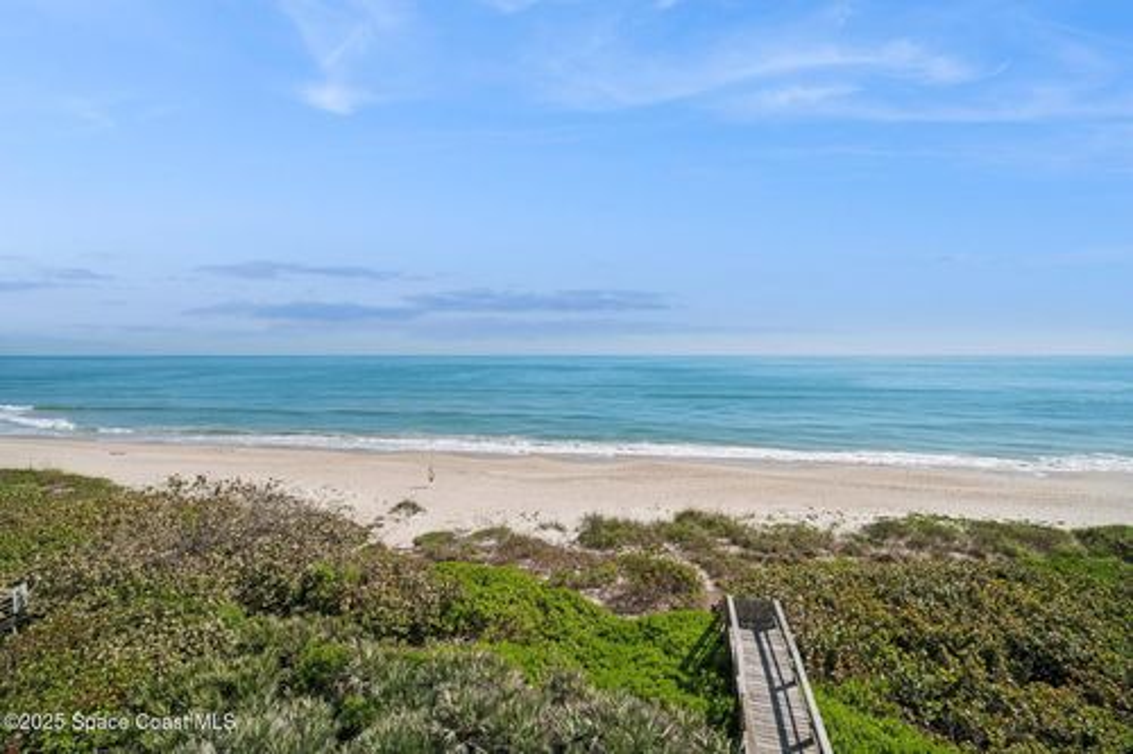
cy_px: 377
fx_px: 472
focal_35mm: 15
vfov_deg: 77.3
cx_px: 566
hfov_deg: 100.4
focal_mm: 15
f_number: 8
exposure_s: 1/800
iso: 200
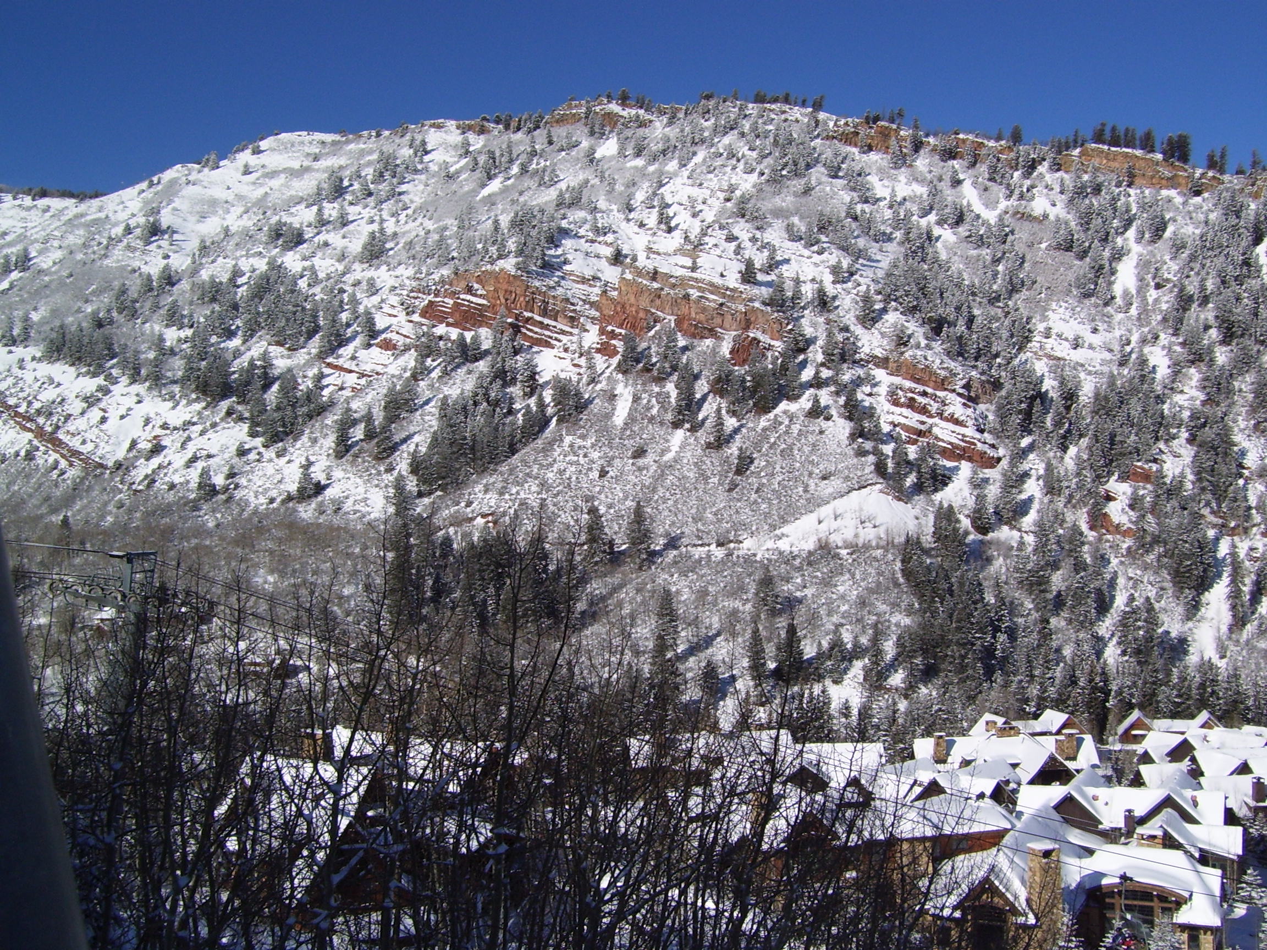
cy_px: 475
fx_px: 1318
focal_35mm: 36
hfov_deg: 51.4
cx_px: 634
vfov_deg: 39.7
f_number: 4.8
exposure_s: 1/1500
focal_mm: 6
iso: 80
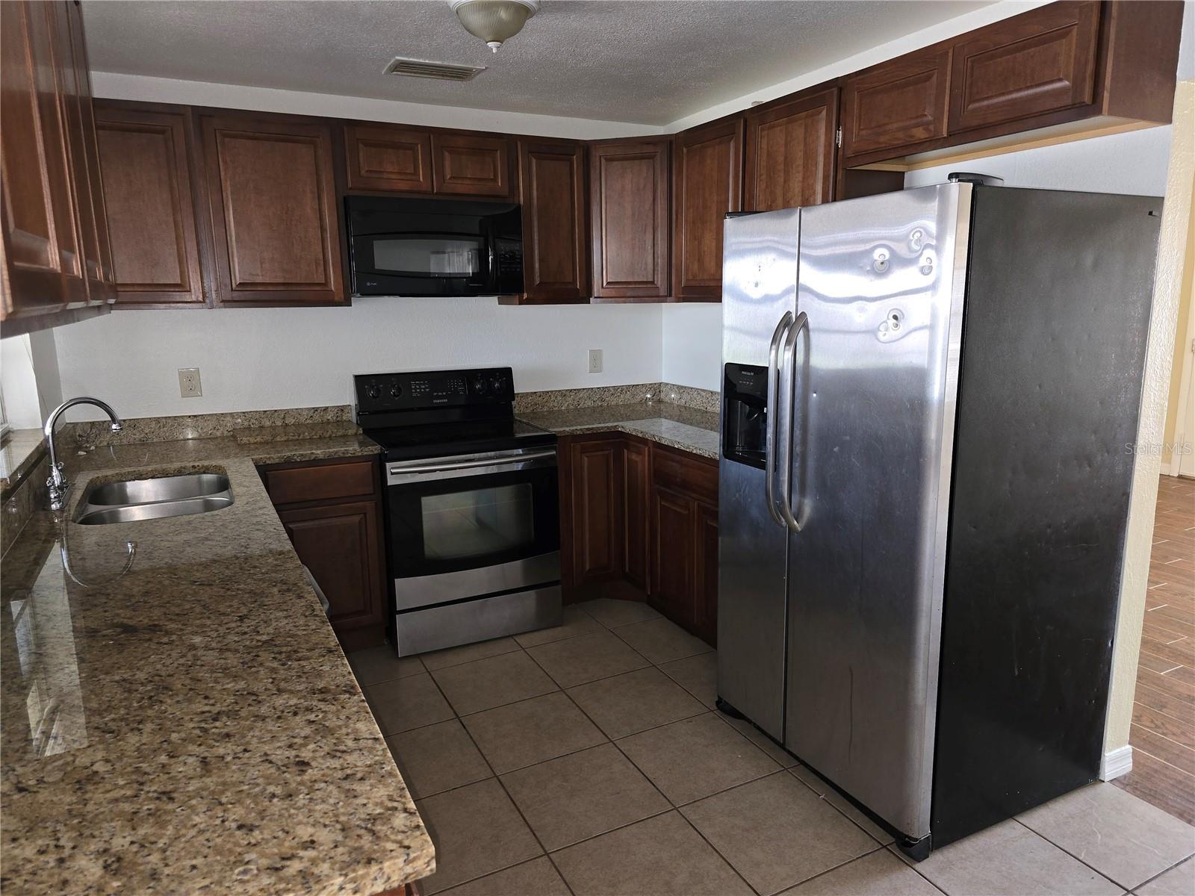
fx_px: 794
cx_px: 598
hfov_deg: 73.9
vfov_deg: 58.9
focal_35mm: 23
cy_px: 448
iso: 125
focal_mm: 6.3
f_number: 1.7
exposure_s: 1/20
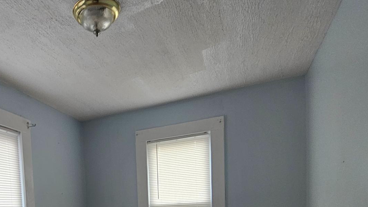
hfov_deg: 65.8
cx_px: 95
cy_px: 230
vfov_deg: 36.1
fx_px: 263
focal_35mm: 27
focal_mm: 2.2
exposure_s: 1/60
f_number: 2.2
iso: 80
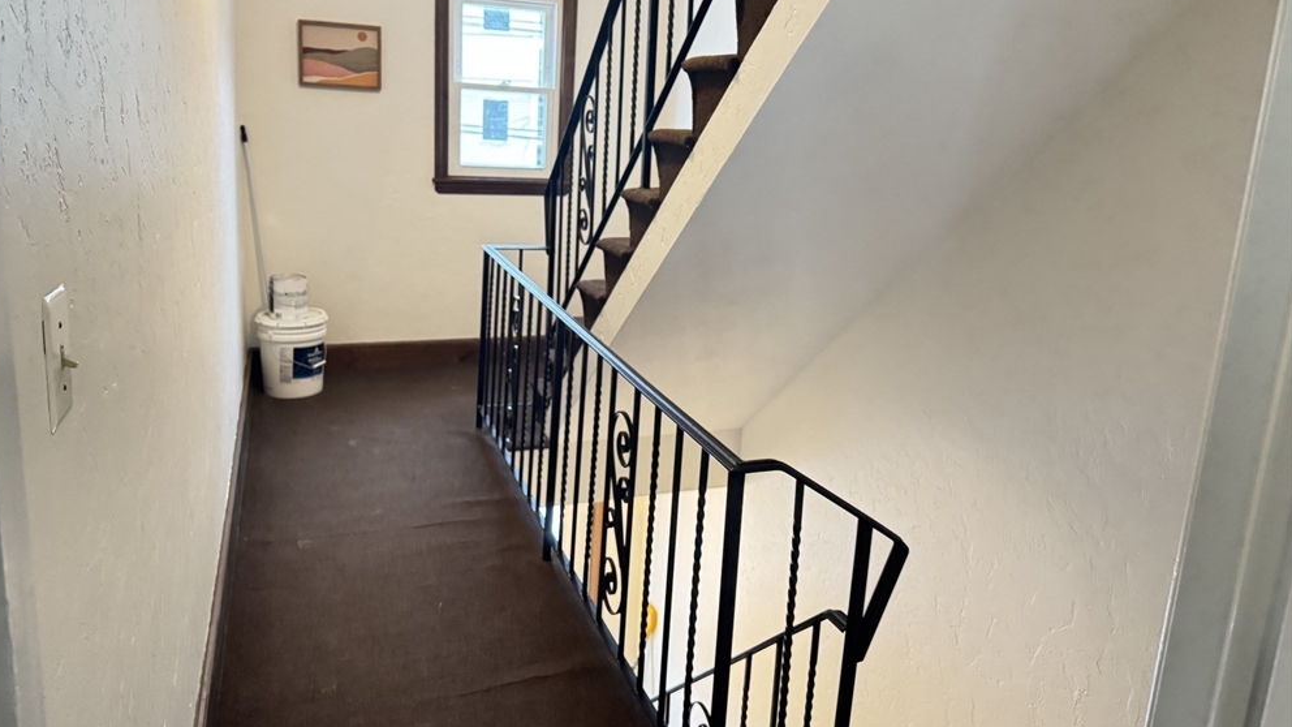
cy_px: 292
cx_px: 629
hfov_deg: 69.8
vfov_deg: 42.7
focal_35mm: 27
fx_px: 925
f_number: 1.78
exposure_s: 1/60
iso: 800
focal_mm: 6.76
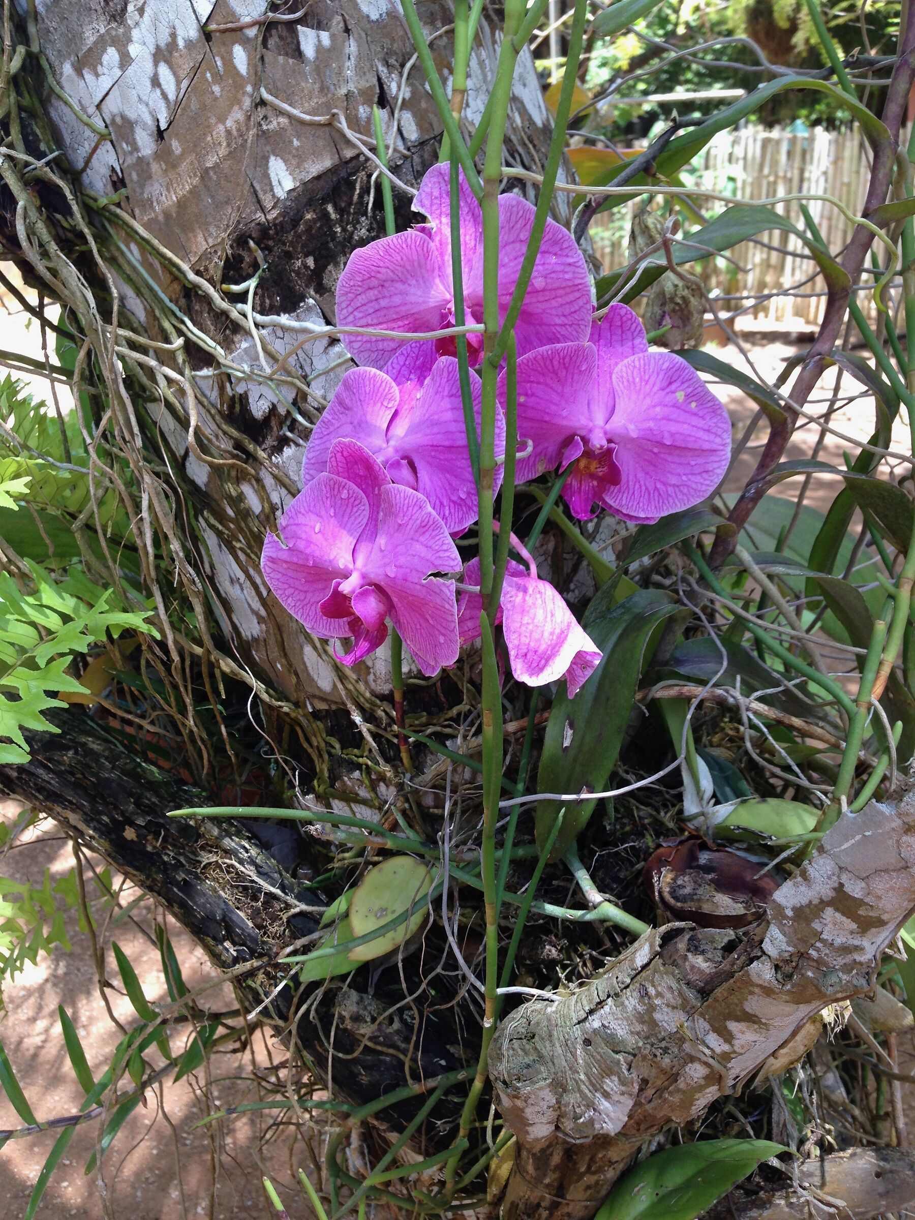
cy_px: 610
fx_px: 1163
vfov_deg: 55.4
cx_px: 458
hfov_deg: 42.9
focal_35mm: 33
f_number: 2.4
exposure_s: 1/120
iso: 64
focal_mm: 4.12
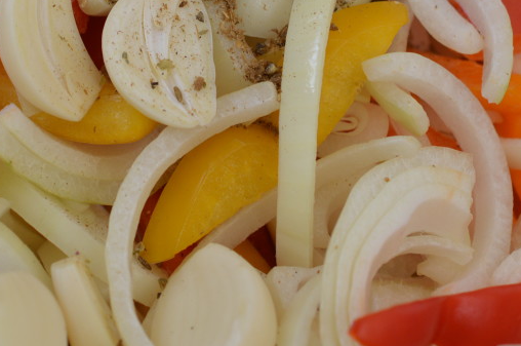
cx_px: 199
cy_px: 39
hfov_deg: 16.9
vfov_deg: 11.2
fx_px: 1748
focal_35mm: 121
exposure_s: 1/125
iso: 250
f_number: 5.6
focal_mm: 40
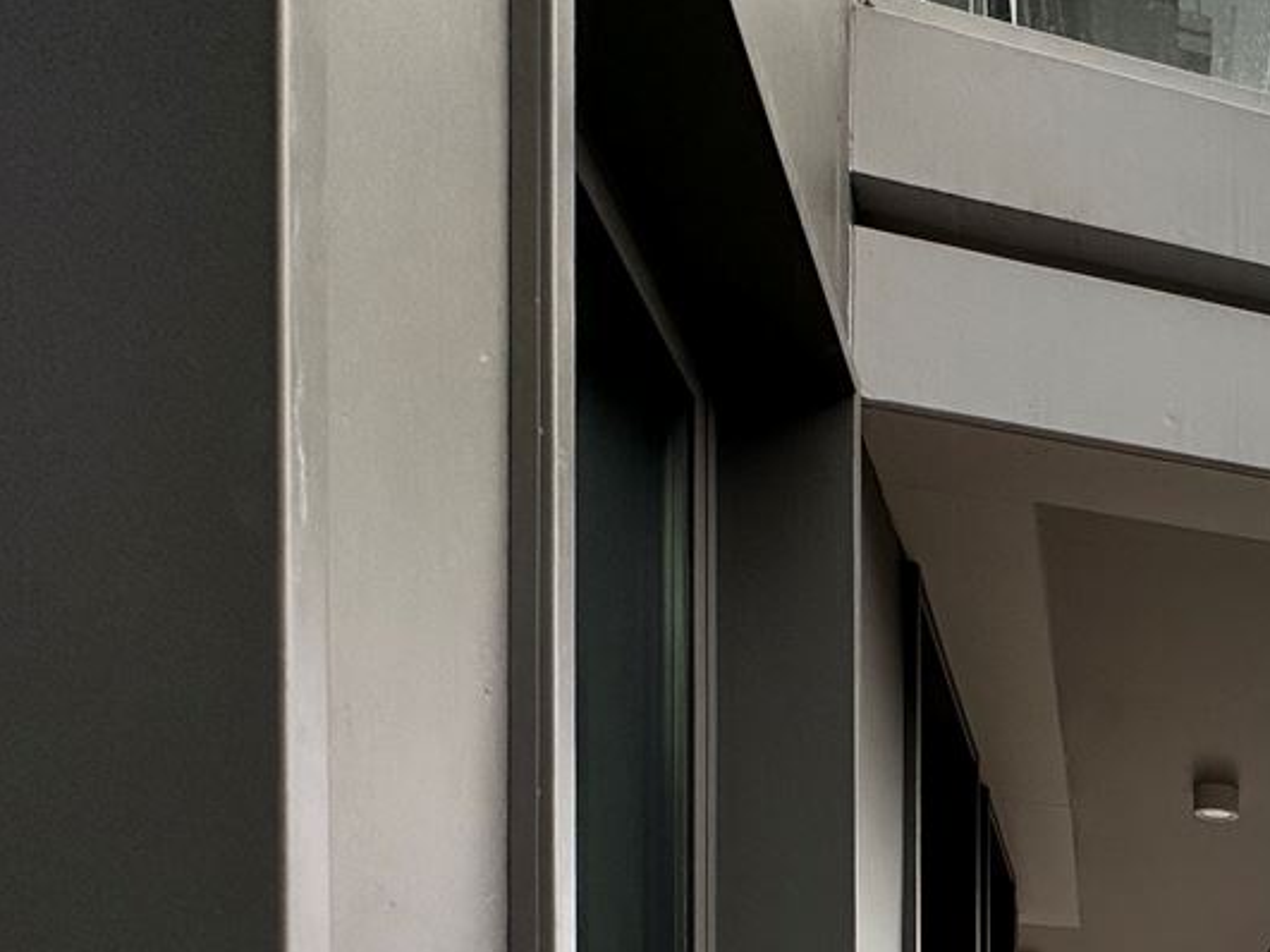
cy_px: 1210
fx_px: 1394
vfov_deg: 30.5
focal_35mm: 38
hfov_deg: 35.6
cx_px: 1602
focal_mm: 2.22
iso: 40
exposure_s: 1/177
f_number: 2.2
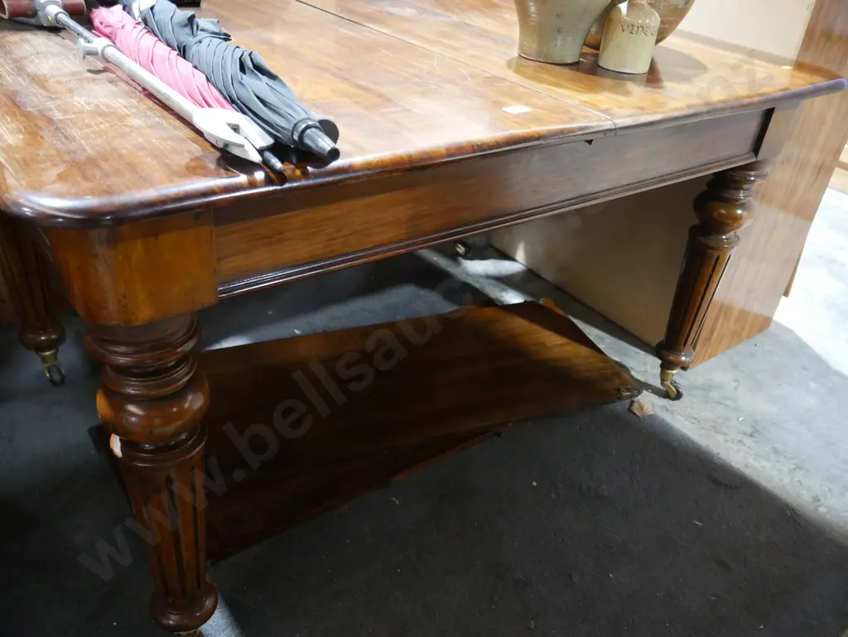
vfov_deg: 49.8
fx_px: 686
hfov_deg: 63.4
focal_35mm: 28
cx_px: 424
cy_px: 318
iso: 2500
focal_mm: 14
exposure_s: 1/60
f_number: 3.5
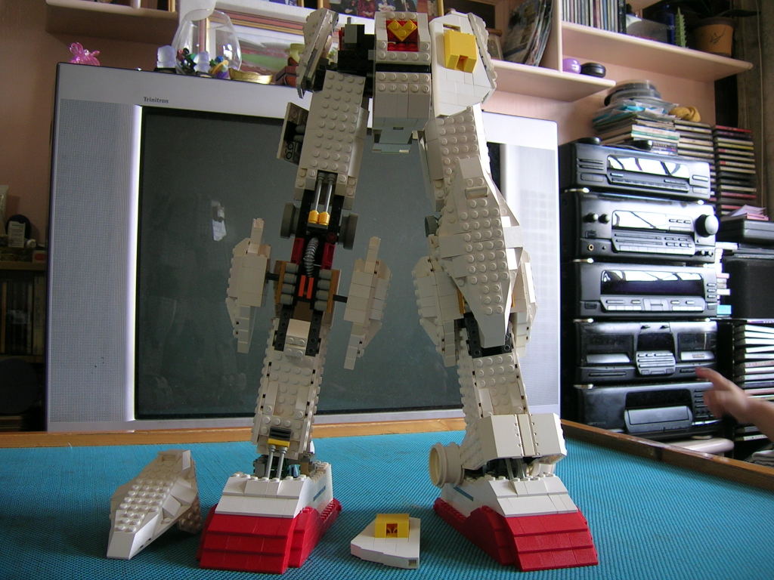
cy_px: 290
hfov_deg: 52.6
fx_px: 783
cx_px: 387
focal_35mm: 35
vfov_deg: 40.7
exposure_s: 1/14
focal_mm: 5.4
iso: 50
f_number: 2.8
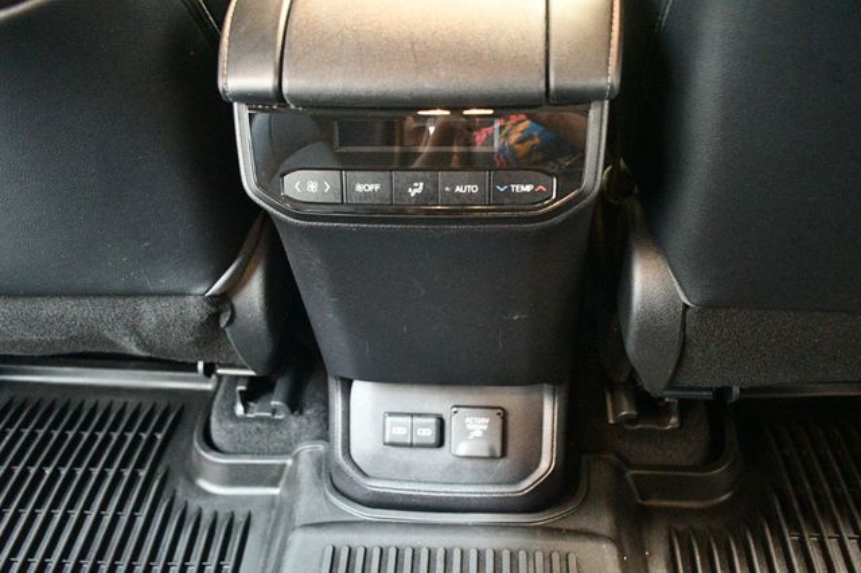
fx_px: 813
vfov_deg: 38.8
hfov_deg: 55.8
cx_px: 430
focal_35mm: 34
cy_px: 286
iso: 12800
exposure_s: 1/20
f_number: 3.8
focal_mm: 23
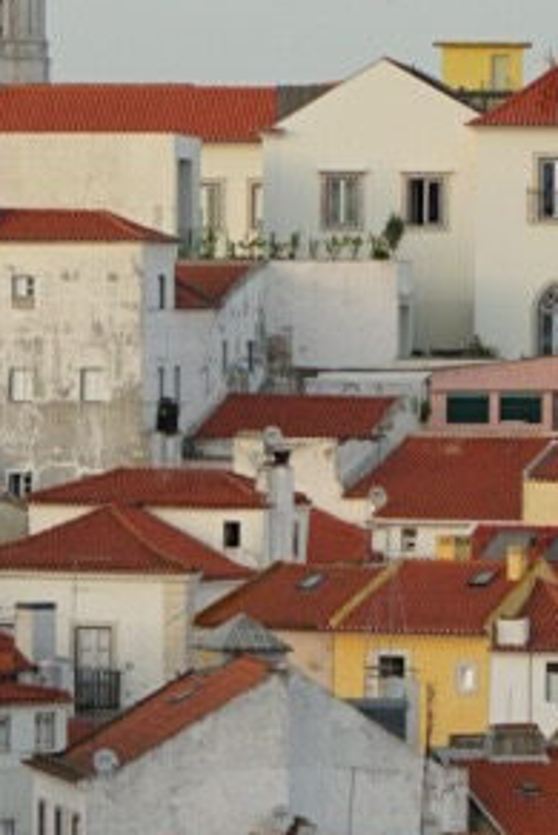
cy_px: 469
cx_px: 329
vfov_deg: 5.7
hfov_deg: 3.8
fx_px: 8359
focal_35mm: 360
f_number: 5.6
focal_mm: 65
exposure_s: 1/80
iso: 100
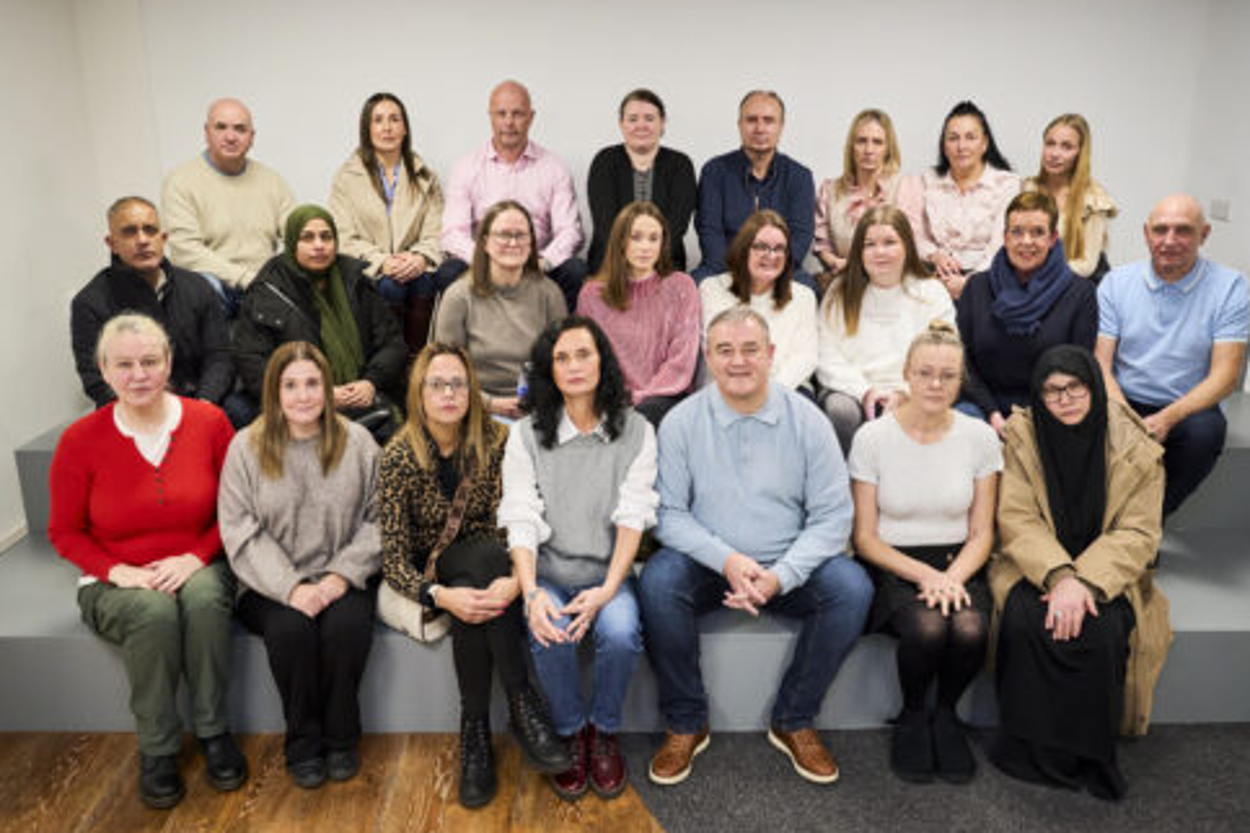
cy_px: 420
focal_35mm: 30
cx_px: 637
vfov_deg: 43.6
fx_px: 1042
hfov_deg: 61.9
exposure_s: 1/50
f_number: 6.3
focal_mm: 29
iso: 2500
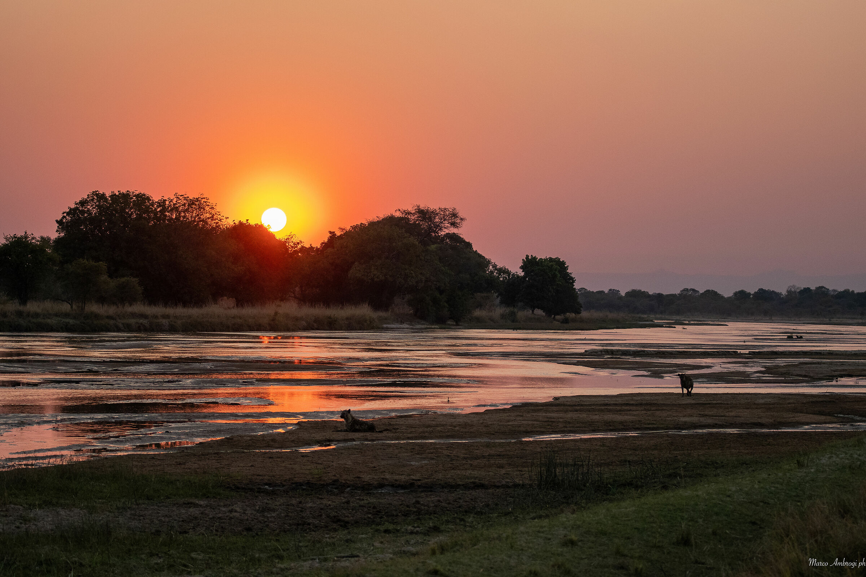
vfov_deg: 13.0
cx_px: 433
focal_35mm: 105
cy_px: 288
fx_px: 2526
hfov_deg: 19.5
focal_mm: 70
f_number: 4.5
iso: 2000
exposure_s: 1/1600
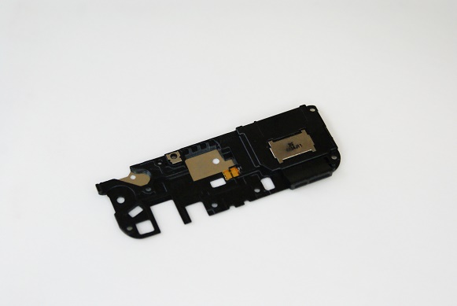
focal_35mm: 82
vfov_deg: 16.6
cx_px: 228
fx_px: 1049
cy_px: 153
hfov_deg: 24.6
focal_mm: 55
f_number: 5.6
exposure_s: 1/160
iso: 1600
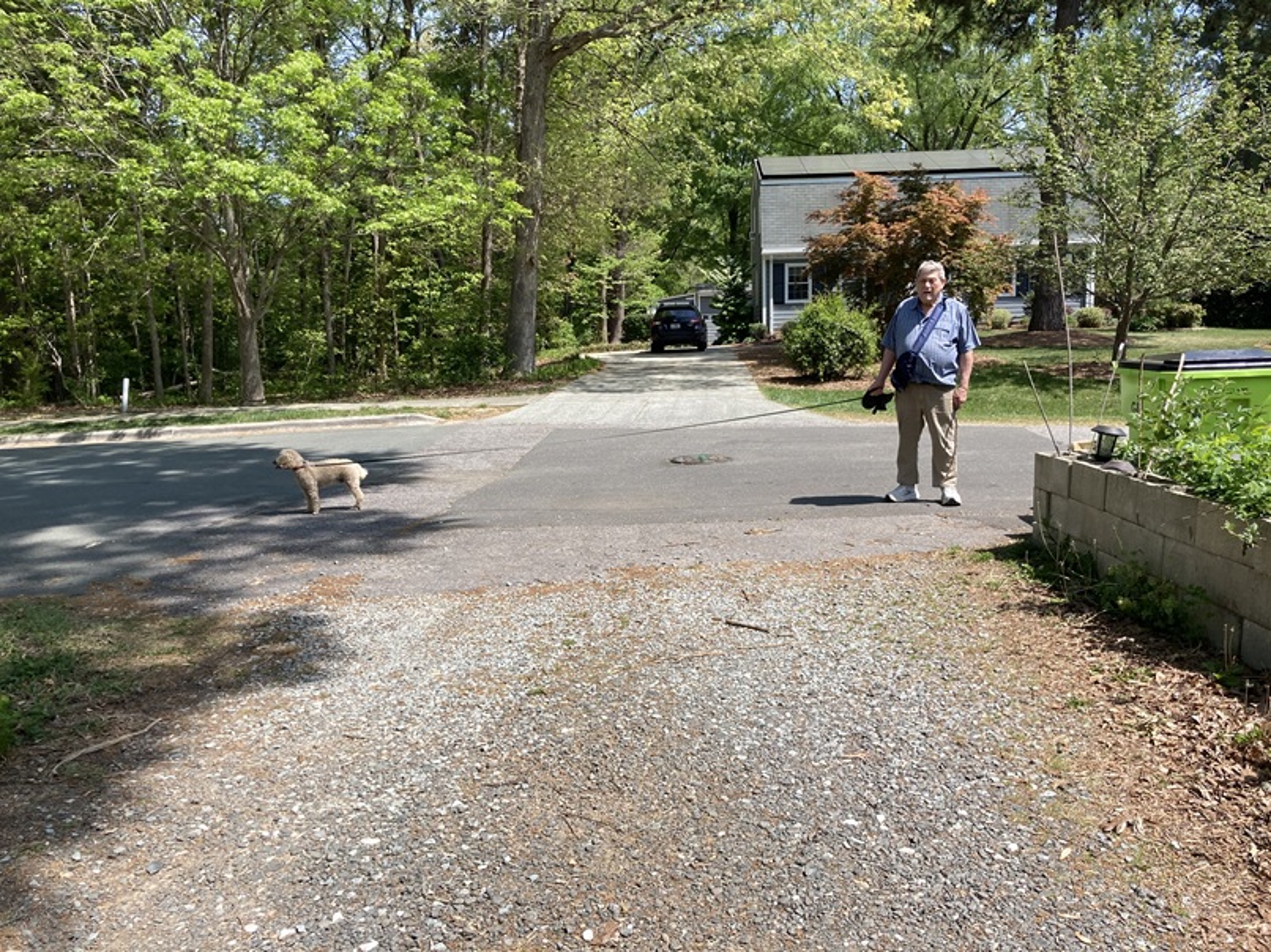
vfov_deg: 49.7
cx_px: 636
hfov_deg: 63.5
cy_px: 476
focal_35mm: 28
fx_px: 1028
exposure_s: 1/1412
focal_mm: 3.99
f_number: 1.8
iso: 20
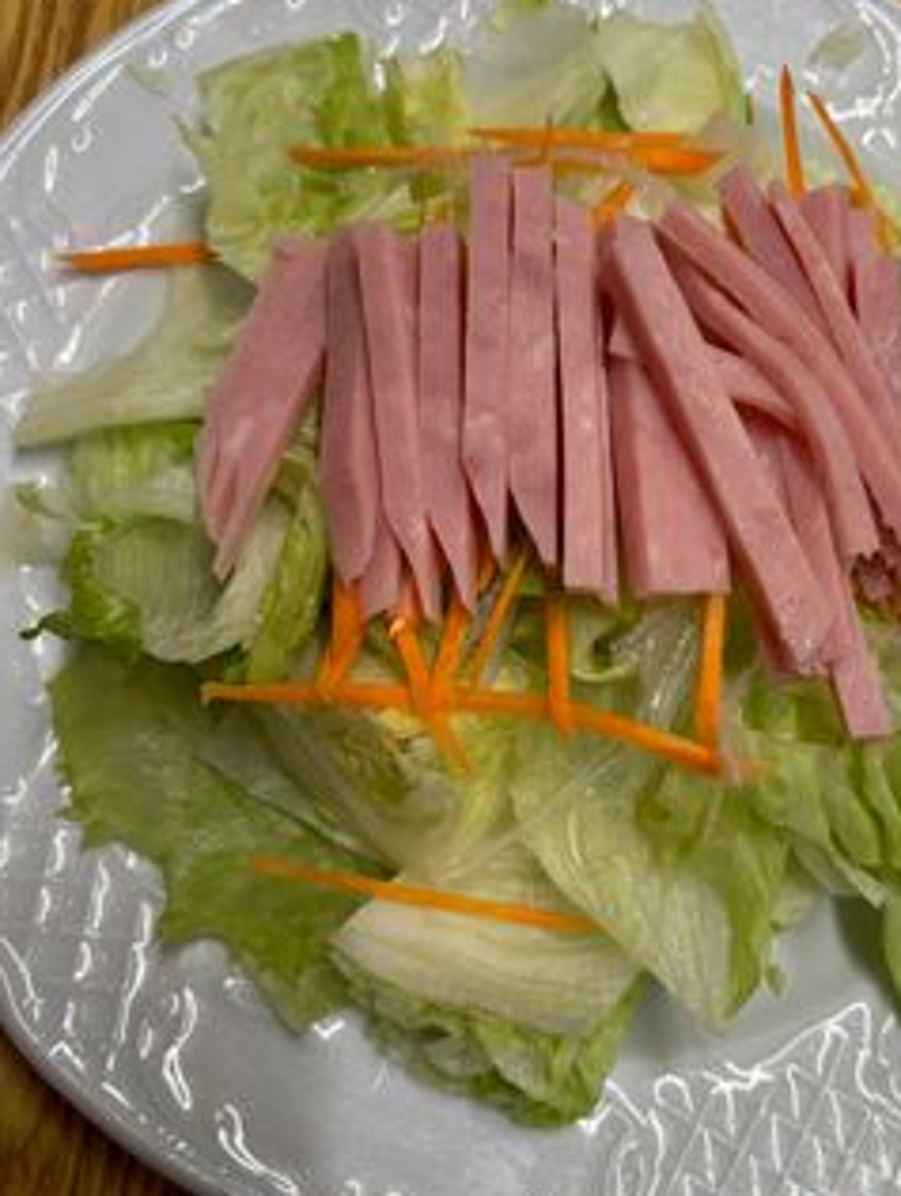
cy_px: 598
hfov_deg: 40.5
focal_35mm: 35
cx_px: 556
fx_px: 1211
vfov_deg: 52.6
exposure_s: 1/100
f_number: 1.6
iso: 80
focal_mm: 5.96
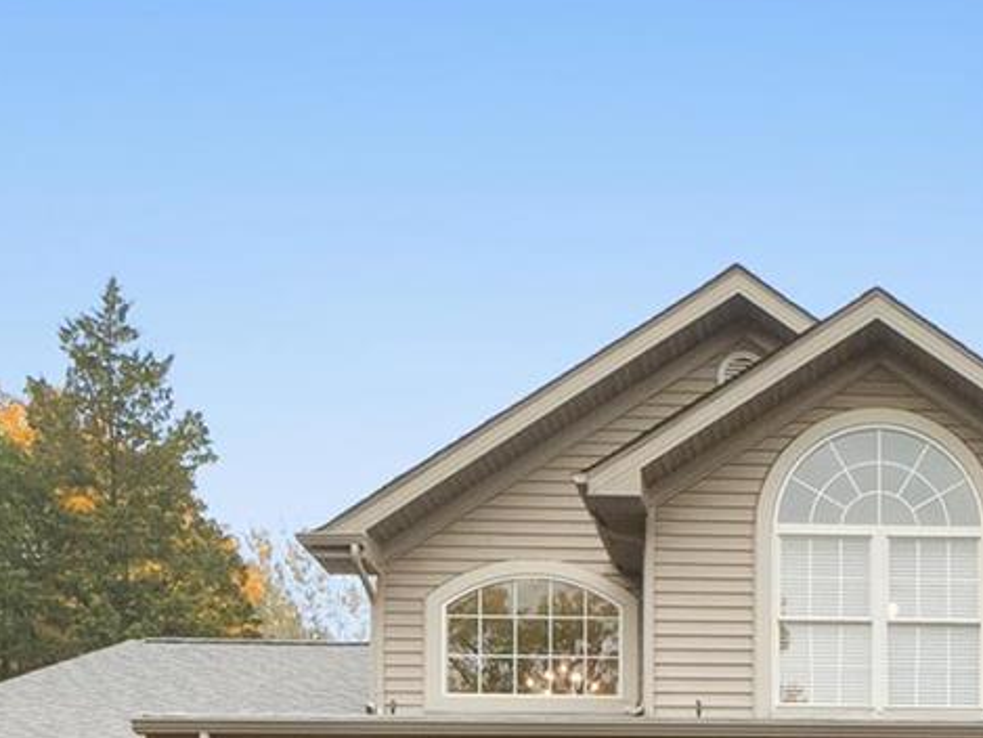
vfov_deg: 22.1
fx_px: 1676
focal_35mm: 59
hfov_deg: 30.3
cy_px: 985
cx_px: 998
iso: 640
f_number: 10
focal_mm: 9
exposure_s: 1/125
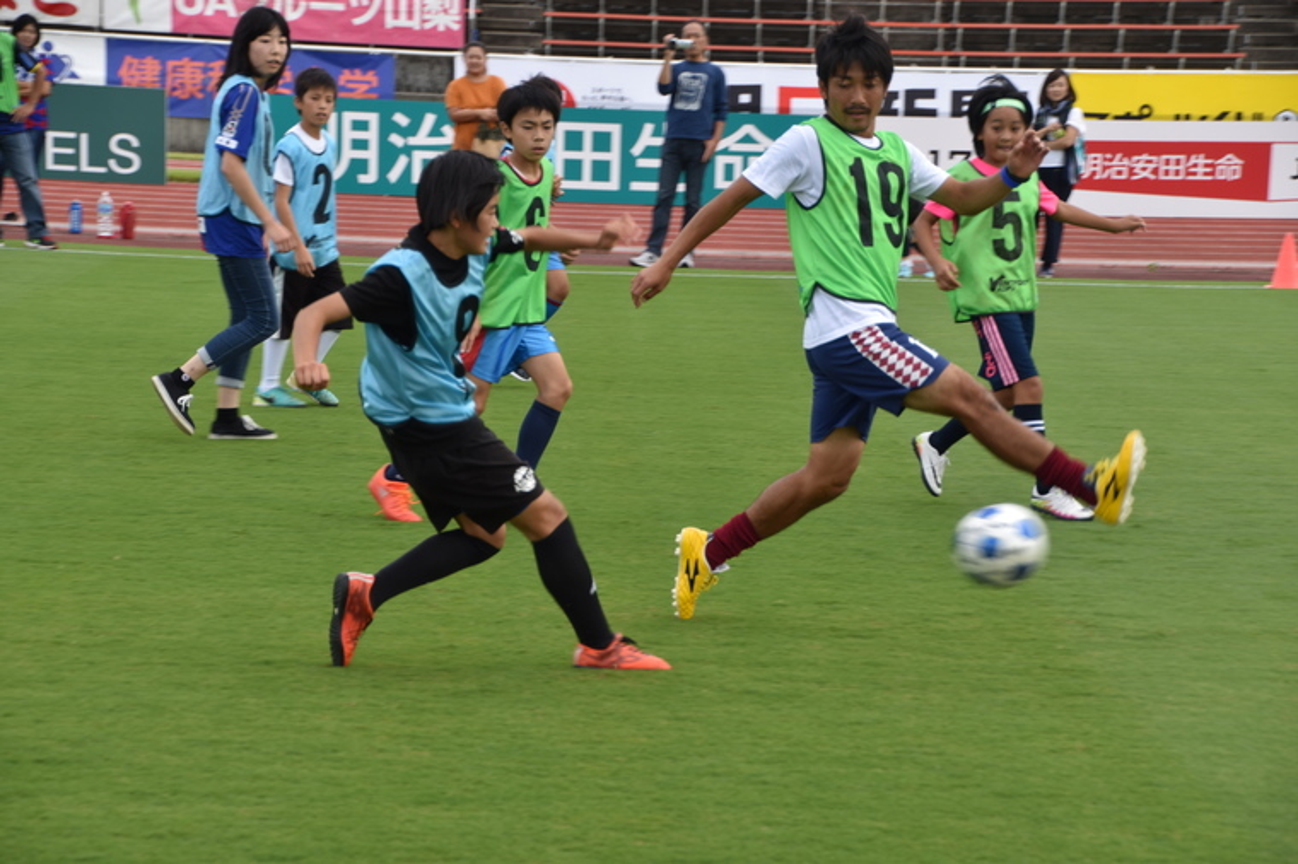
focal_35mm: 138
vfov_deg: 9.9
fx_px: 4973
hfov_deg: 14.9
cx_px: 649
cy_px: 432
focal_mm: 92
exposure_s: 1/200
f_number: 5.6
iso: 100
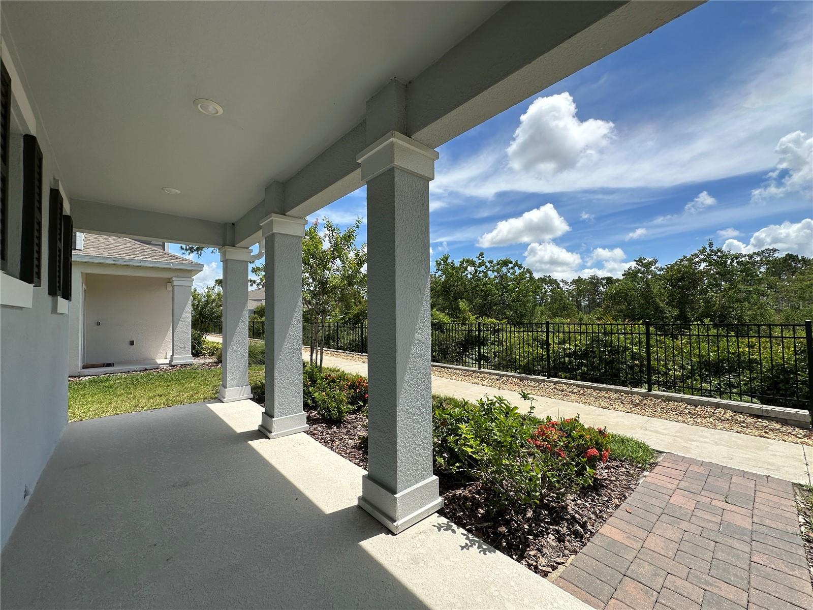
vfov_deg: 85.7
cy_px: 305
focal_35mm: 14
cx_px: 406
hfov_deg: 102.1
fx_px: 329
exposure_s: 1/2174
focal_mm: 2.22
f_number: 2.2
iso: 50
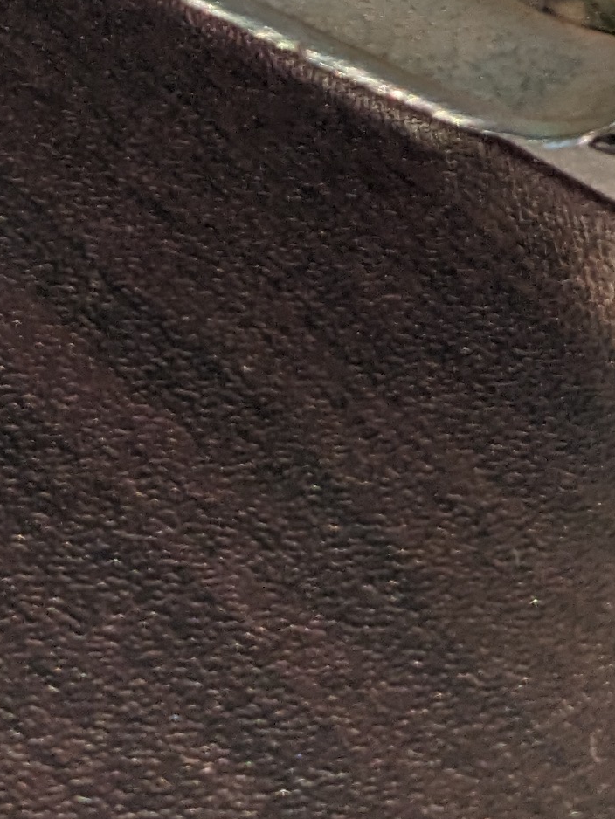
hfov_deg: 12.8
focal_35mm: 116
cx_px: 266
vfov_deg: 14.2
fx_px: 2747
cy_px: -817
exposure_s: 1/180
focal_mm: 4.38
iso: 56
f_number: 1.73
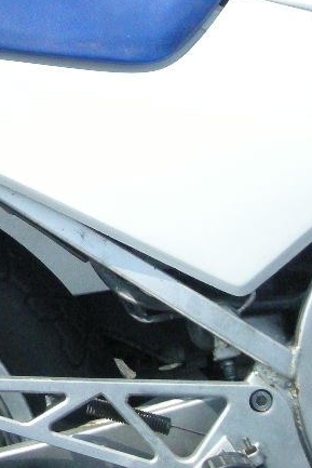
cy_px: 90
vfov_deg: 23.3
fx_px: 1117
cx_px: -161
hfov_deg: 14.7
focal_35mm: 86
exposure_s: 1/1100
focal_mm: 5.7
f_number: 5.7
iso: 400
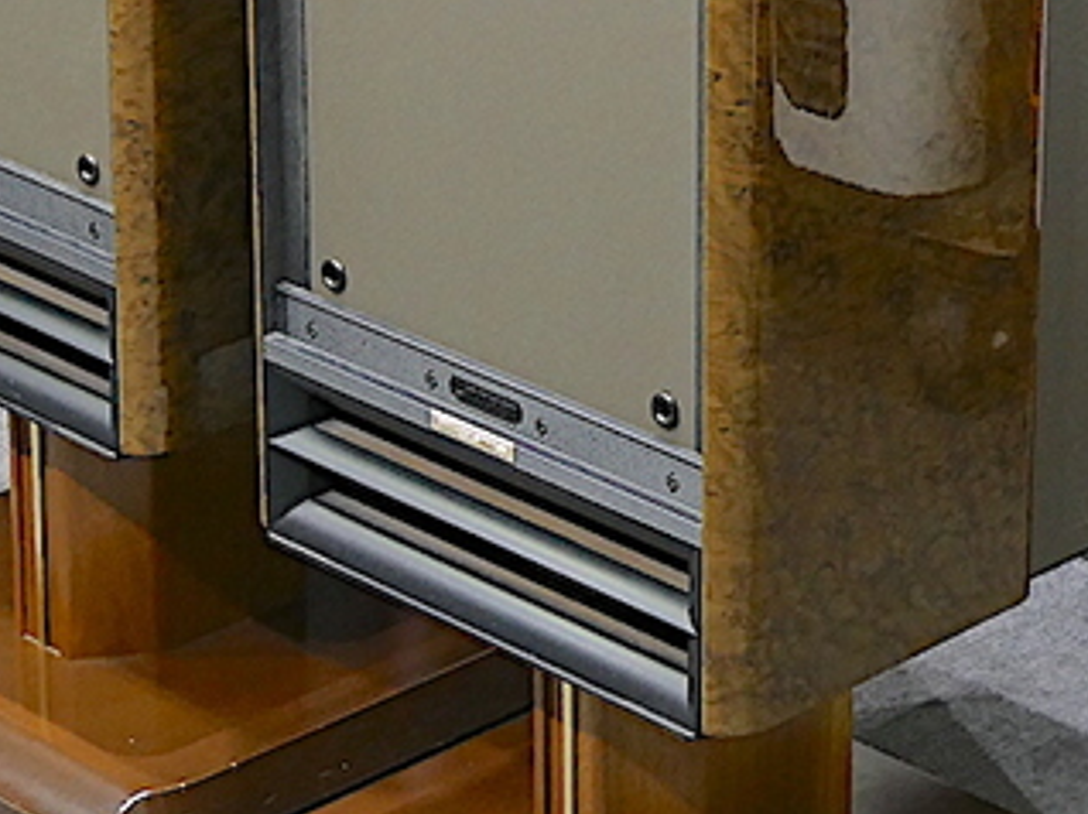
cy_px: 31
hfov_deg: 13.9
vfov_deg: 10.4
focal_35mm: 142
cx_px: 414
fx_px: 4460
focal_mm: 8.4
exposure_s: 1/5
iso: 200
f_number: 4
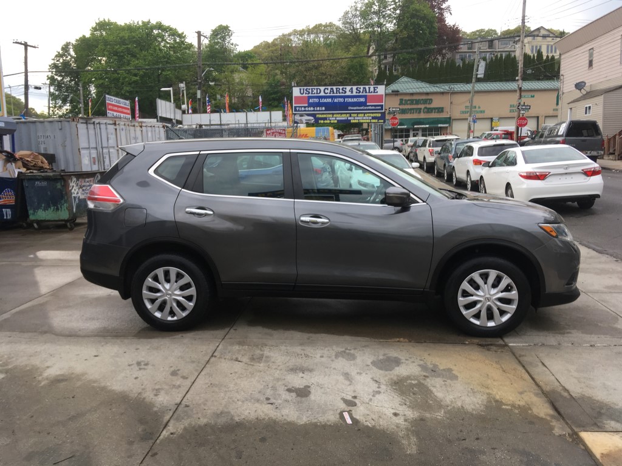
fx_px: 521
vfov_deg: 48.2
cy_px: 233
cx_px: 311
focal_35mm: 29
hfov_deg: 61.7
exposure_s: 1/267
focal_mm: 4.15
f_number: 2.2
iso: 25
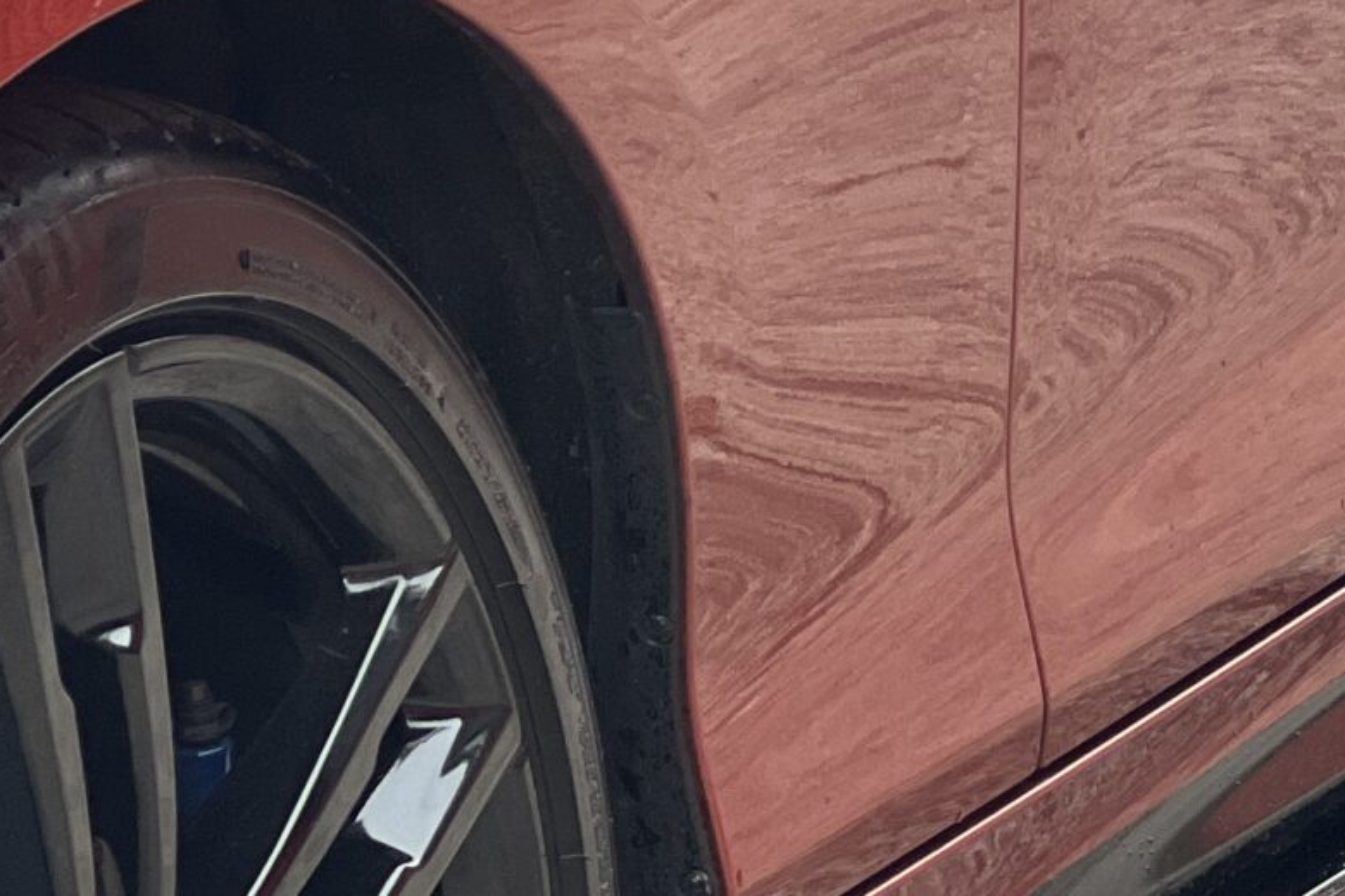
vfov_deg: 5.2
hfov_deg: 7.8
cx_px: 1095
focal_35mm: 263
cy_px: 152
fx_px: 9825
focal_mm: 9
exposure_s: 1/121
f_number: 2.8
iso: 64
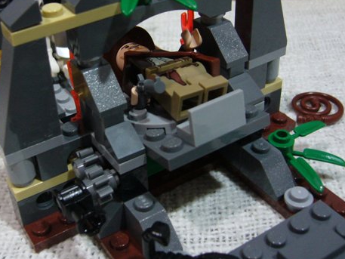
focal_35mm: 49
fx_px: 488
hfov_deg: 38.6
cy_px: 86
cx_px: 123
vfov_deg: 29.5
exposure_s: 1/8
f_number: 2.8
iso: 200
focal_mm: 5.8
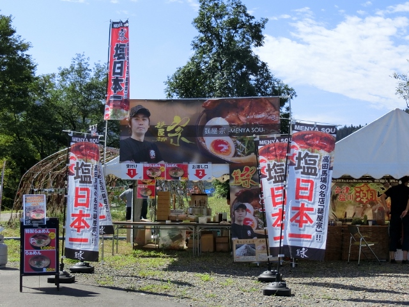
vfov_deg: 24.4
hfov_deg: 32.2
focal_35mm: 60
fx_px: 709
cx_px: 204
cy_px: 154
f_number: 5
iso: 160
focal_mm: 10.7
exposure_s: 1/1000
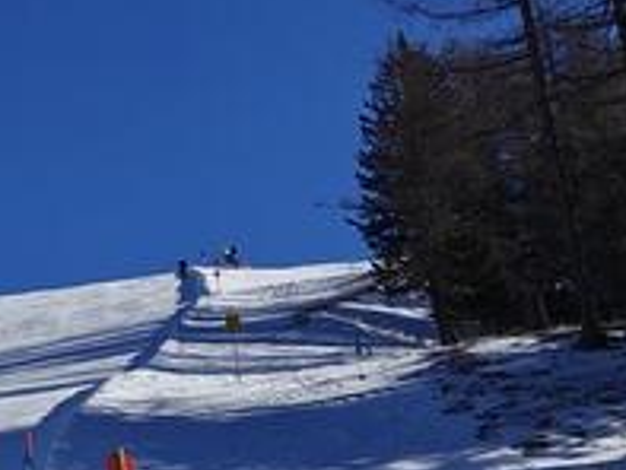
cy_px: 338
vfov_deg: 12.3
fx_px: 2171
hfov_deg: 13.0
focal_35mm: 120
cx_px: -807
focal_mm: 6.06
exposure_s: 1/4182
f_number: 1.6
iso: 50
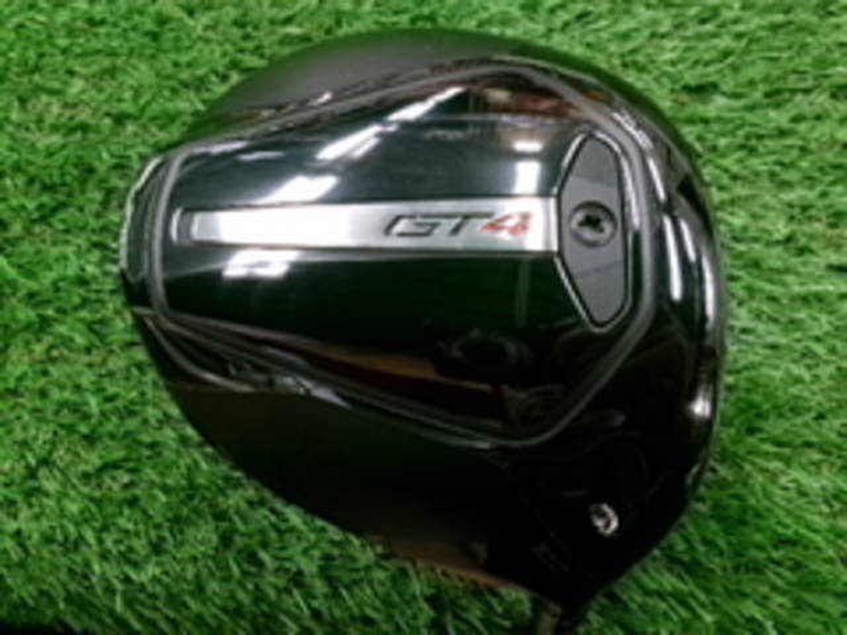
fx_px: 685
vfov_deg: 49.7
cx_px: 424
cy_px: 318
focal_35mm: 28
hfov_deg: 63.4
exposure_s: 1/34
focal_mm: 5.1
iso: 800
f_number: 3.9
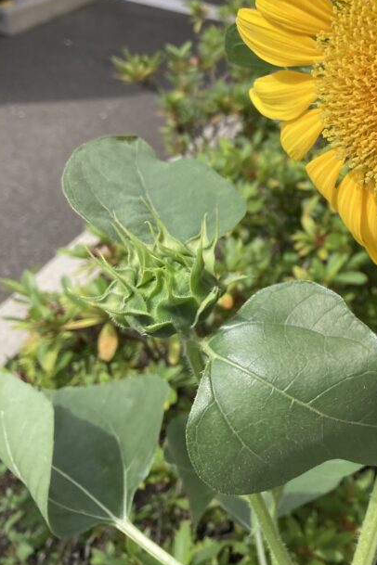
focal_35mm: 49
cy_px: 189
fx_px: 770
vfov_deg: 39.9
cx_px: 354
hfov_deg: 26.4
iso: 20
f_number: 1.8
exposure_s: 1/1116
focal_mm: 3.99
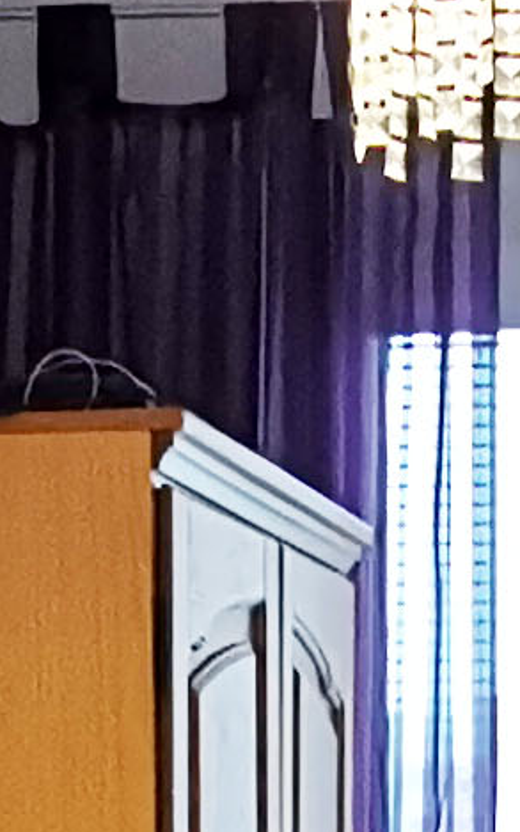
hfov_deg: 7.4
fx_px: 4015
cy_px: 1708
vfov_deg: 10.7
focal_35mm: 177
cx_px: 323
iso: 320
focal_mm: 2.23
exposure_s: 1/33.3
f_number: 2.2
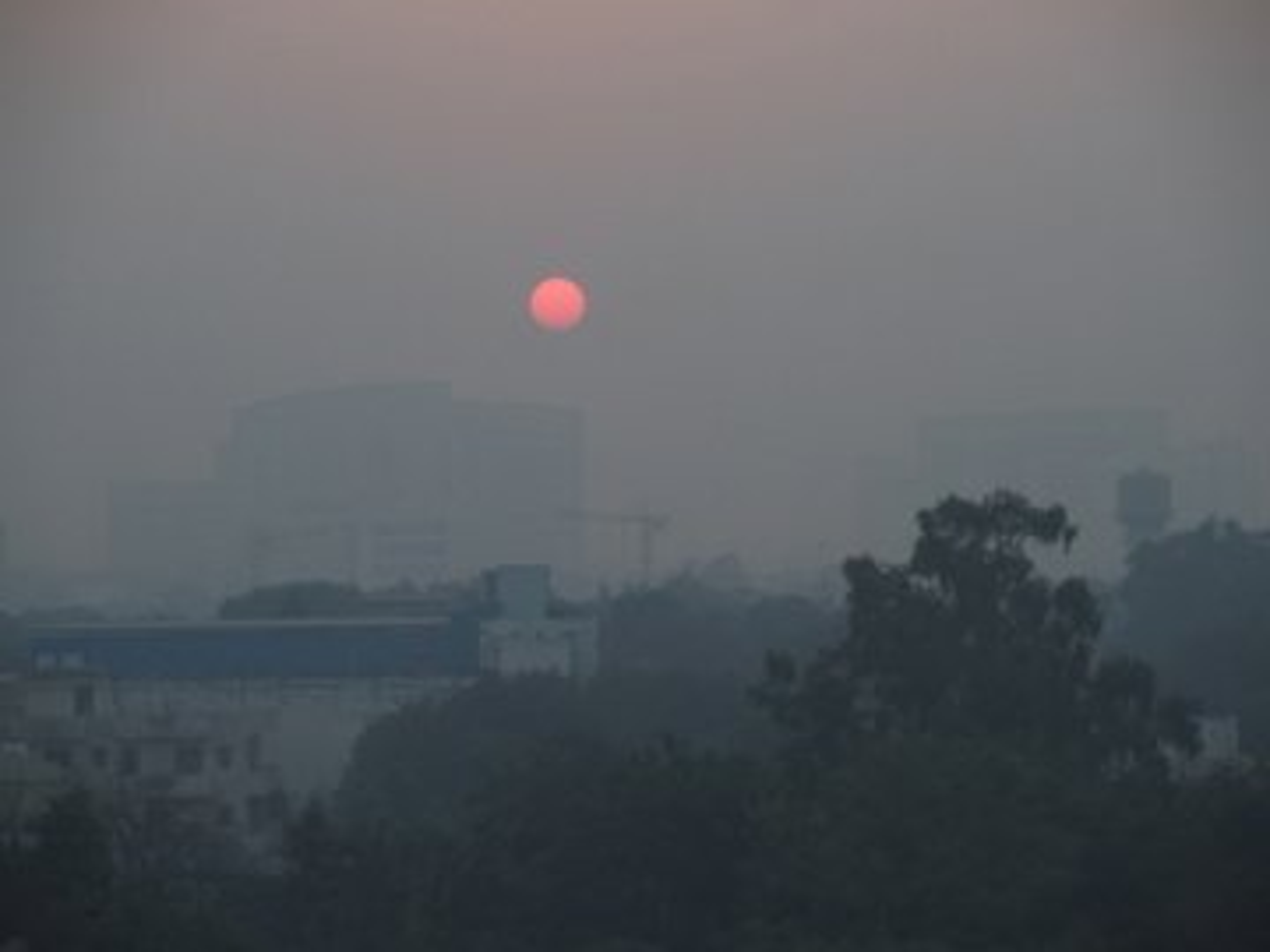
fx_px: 5503
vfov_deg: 9.9
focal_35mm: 150
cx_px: 635
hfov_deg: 13.2
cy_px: 476
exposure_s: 1/250
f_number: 2.8
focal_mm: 31.8
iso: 100
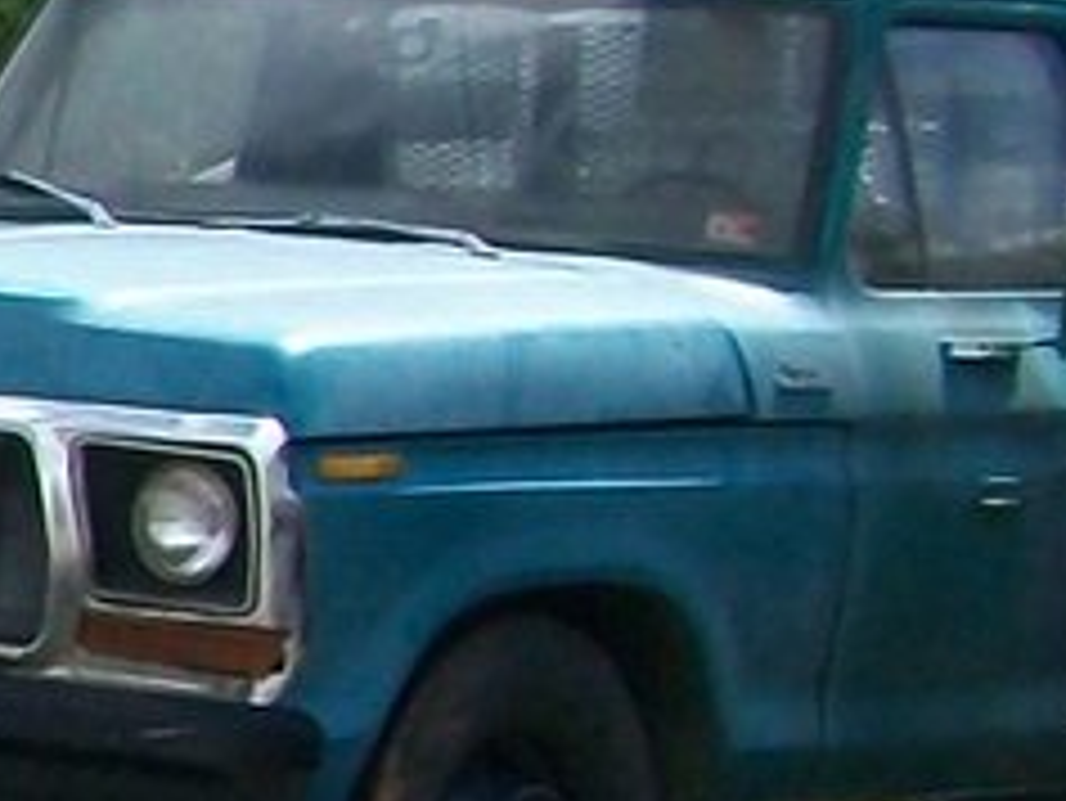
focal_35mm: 217
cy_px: 772
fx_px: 6686
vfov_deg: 6.8
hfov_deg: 7.9
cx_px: -2121
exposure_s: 1/250
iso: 80
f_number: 5.5
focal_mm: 5.7
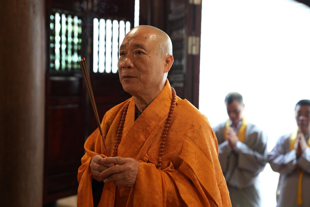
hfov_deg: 37.5
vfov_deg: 25.5
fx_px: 456
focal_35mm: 53
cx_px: 155
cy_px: 104
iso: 2000
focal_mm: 53
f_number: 2.8
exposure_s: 1/60
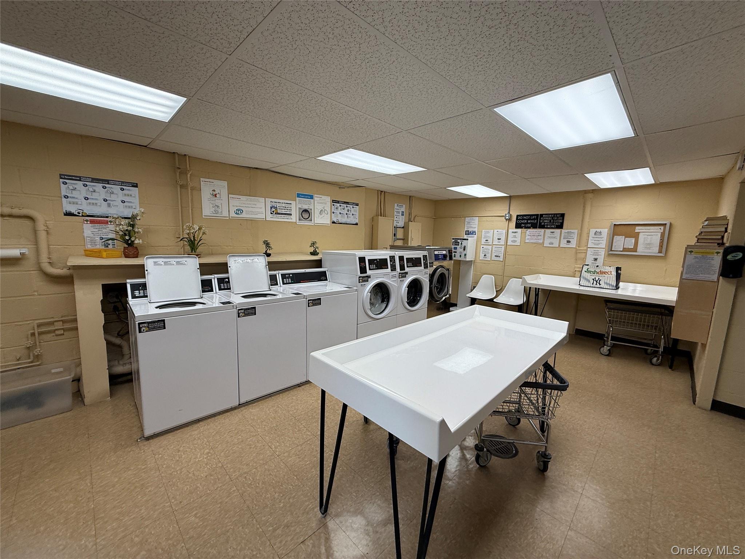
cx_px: 372
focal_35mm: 14
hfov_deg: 102.1
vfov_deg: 85.7
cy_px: 280
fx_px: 301
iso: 64
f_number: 2.2
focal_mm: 2.22
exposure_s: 1/120
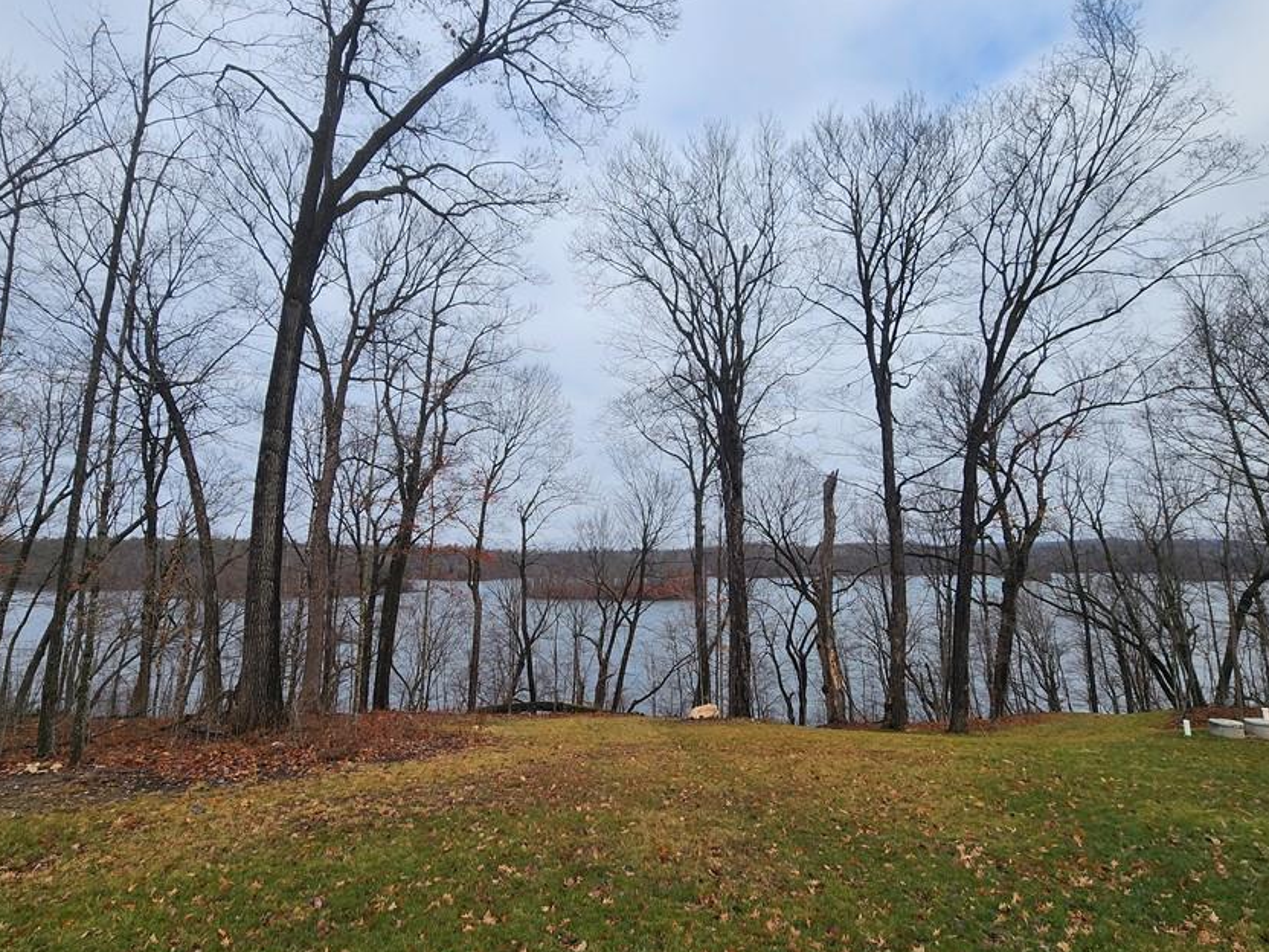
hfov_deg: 94.4
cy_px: 481
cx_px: 599
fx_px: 587
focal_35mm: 16
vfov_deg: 78.1
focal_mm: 2.2
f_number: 2.2
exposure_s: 1/707
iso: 50
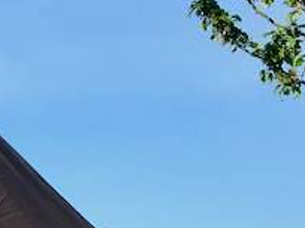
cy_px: 450
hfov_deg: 10.3
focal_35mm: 171
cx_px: -380
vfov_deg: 8.3
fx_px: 1507
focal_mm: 4.15
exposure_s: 1/1148
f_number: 2.2
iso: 25
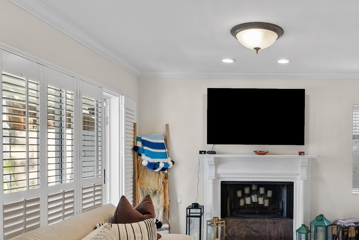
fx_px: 319
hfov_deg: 56.7
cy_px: 156
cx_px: 255
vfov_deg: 40.7
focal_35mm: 32
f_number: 9
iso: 640
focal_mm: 21
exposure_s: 1/10
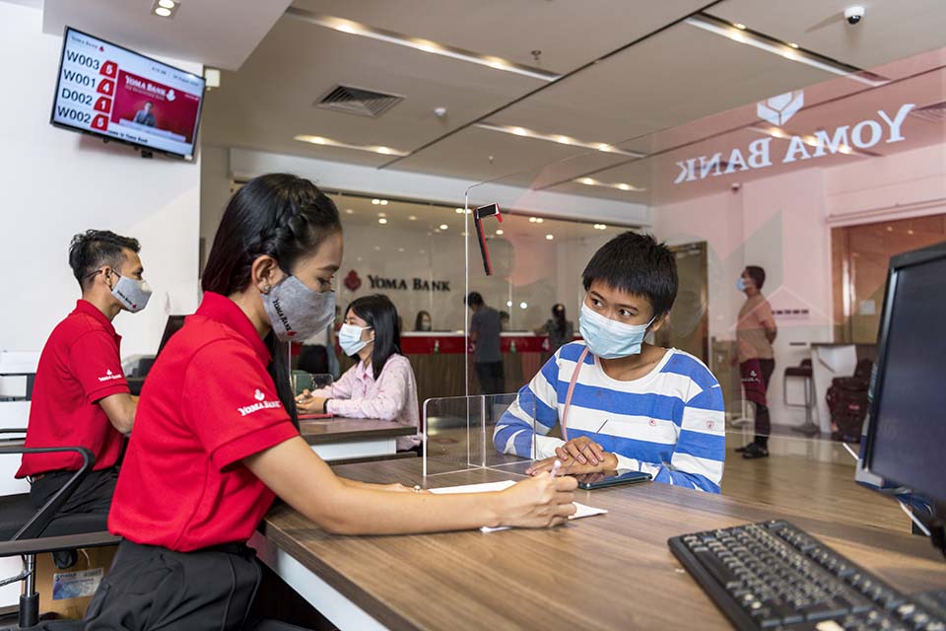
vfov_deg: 45.0
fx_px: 762
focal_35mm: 29
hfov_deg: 63.7
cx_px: 473
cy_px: 316
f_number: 2.8
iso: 400
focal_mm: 29
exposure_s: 1/200
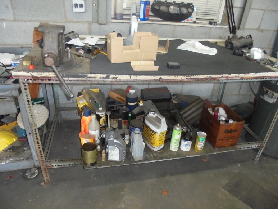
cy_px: 104
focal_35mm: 26
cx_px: 139
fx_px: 209
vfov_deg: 53.1
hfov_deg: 67.3
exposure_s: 1/30
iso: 400
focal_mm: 4.6
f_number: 3.5
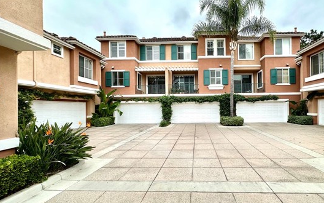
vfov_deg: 65.0
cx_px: 194
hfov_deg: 90.0
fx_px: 159
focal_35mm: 18
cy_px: 106
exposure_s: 1/895
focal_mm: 2.22
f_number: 2.2
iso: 40
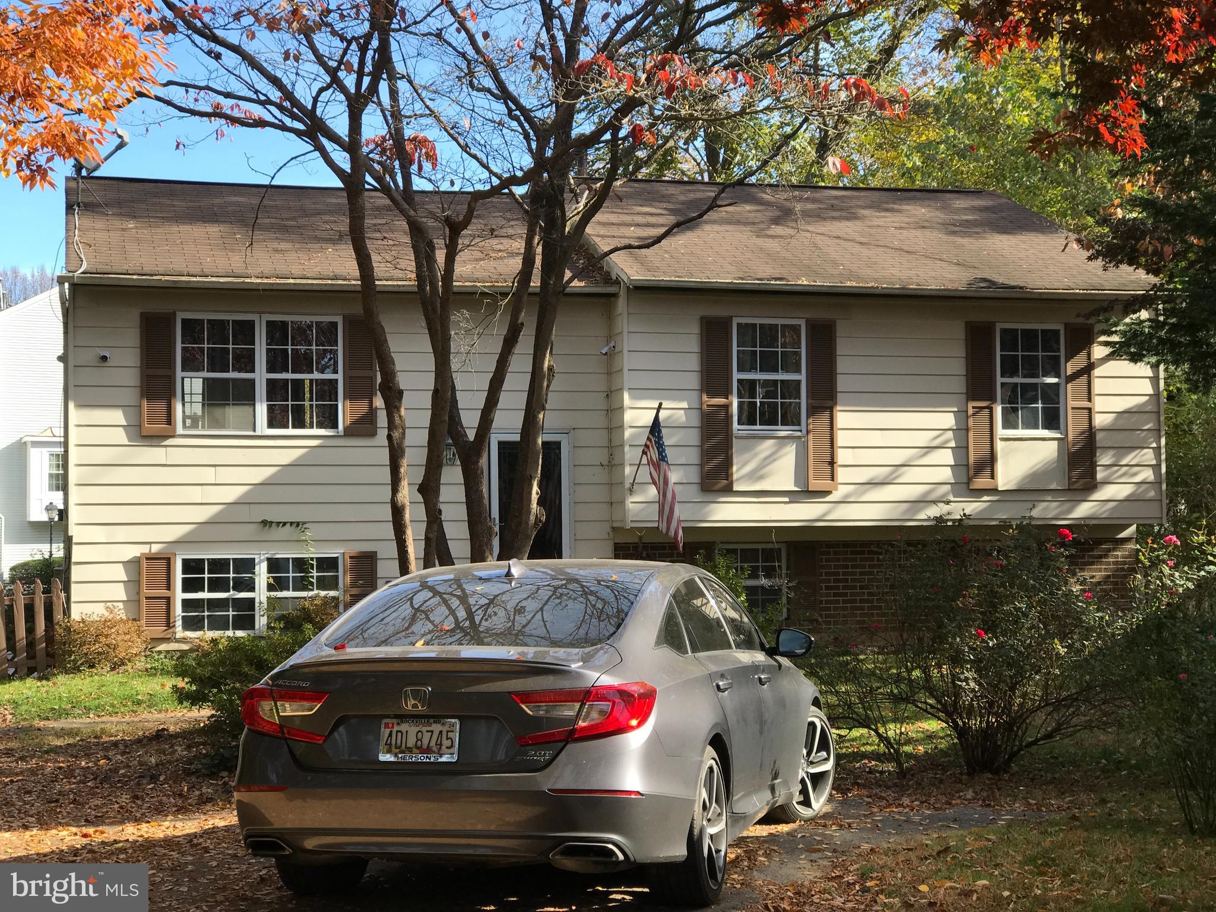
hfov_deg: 33.8
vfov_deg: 25.7
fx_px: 2002
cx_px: 608
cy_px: 456
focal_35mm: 57
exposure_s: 1/287
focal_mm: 6.6
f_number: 2.8
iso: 20
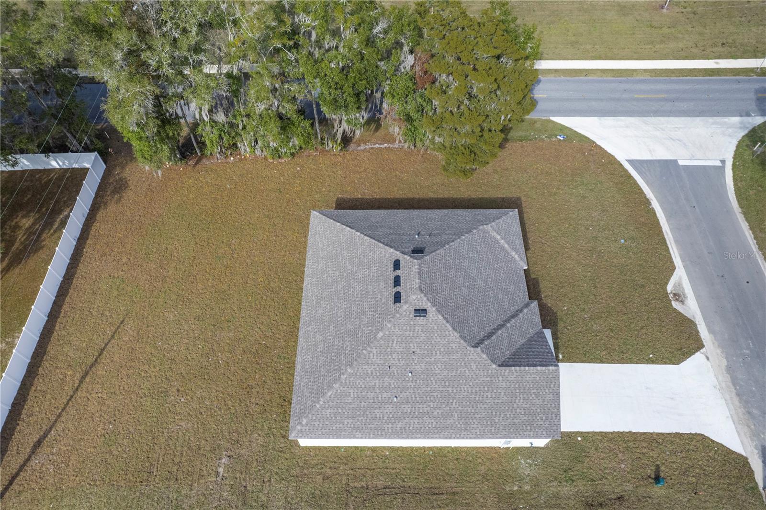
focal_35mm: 22
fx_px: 468
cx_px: 383
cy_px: 255
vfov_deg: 57.2
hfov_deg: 78.6
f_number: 2.8
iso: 100
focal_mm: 8.38
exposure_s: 1/640
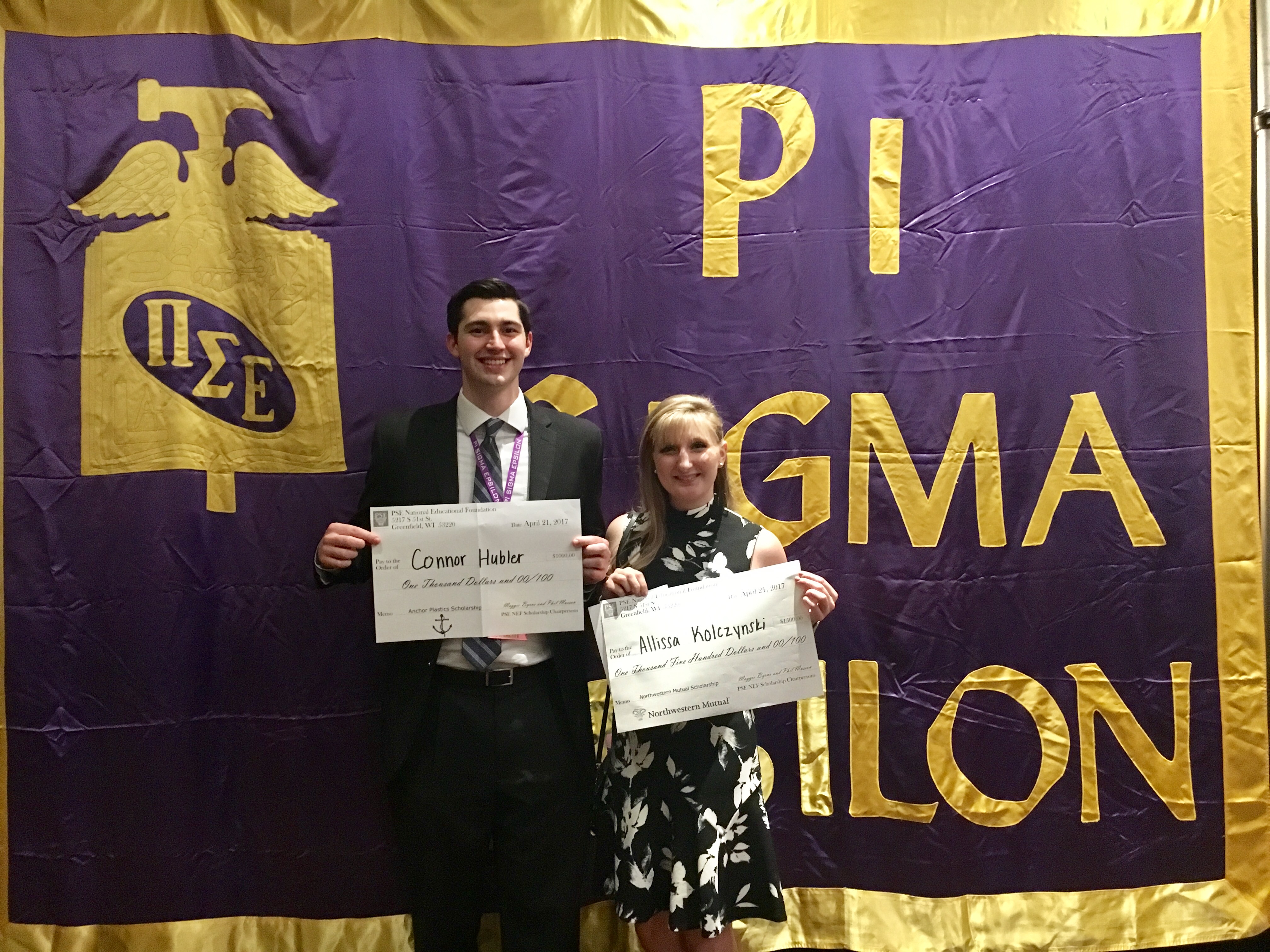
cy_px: 476
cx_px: 635
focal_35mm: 29
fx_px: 1064
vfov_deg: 48.2
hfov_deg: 61.7
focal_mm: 4.15
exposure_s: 1/15
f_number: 2.2
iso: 320
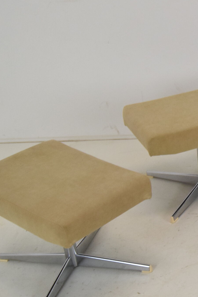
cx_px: 279
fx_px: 628
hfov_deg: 16.6
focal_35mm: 76
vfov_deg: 26.6
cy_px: 169
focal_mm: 23
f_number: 8
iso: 1600
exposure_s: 1/250
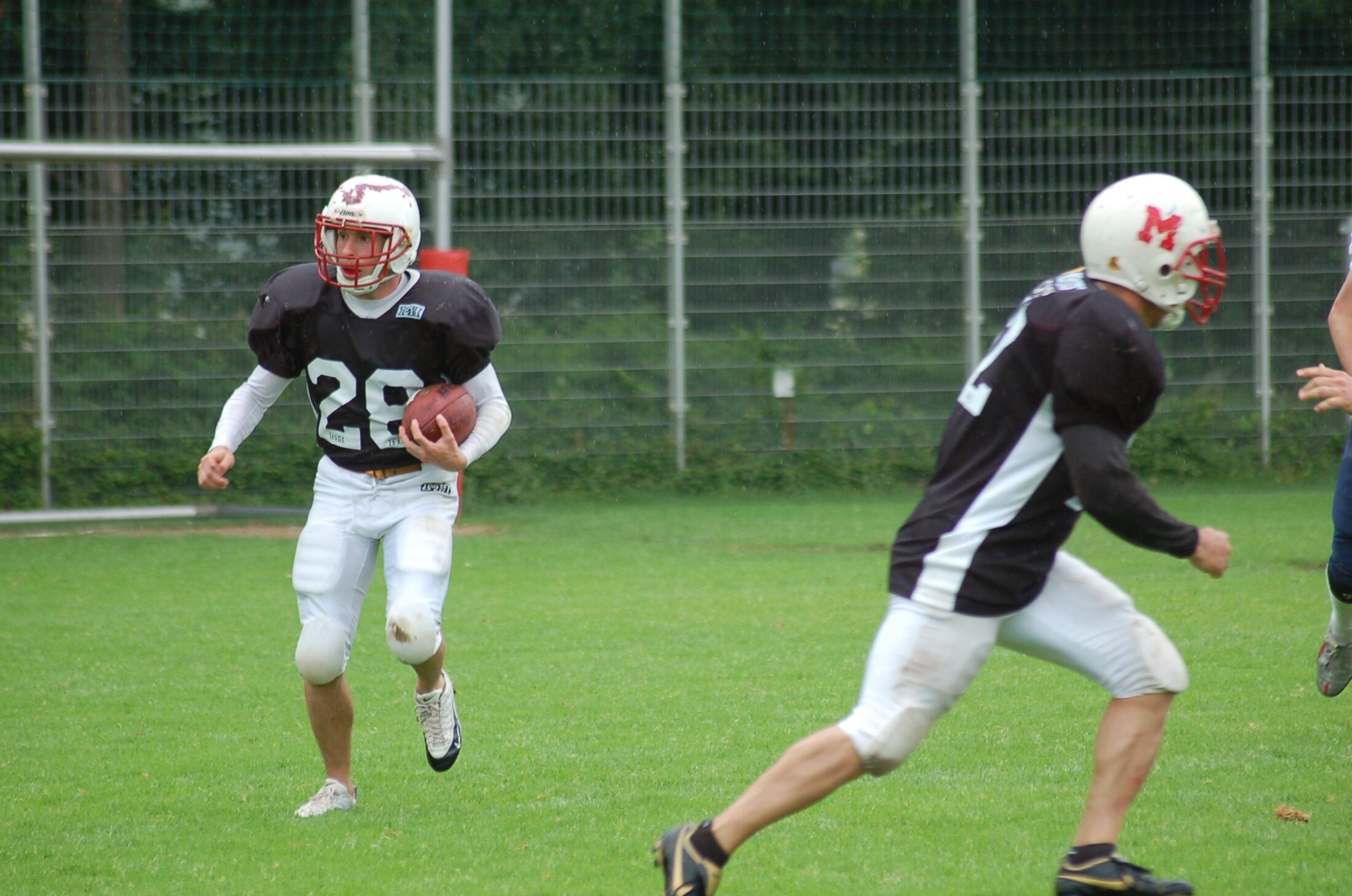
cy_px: 448
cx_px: 676
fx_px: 9559
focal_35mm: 255
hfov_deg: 8.1
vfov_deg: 5.4
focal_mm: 170
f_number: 4.8
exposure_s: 1/500
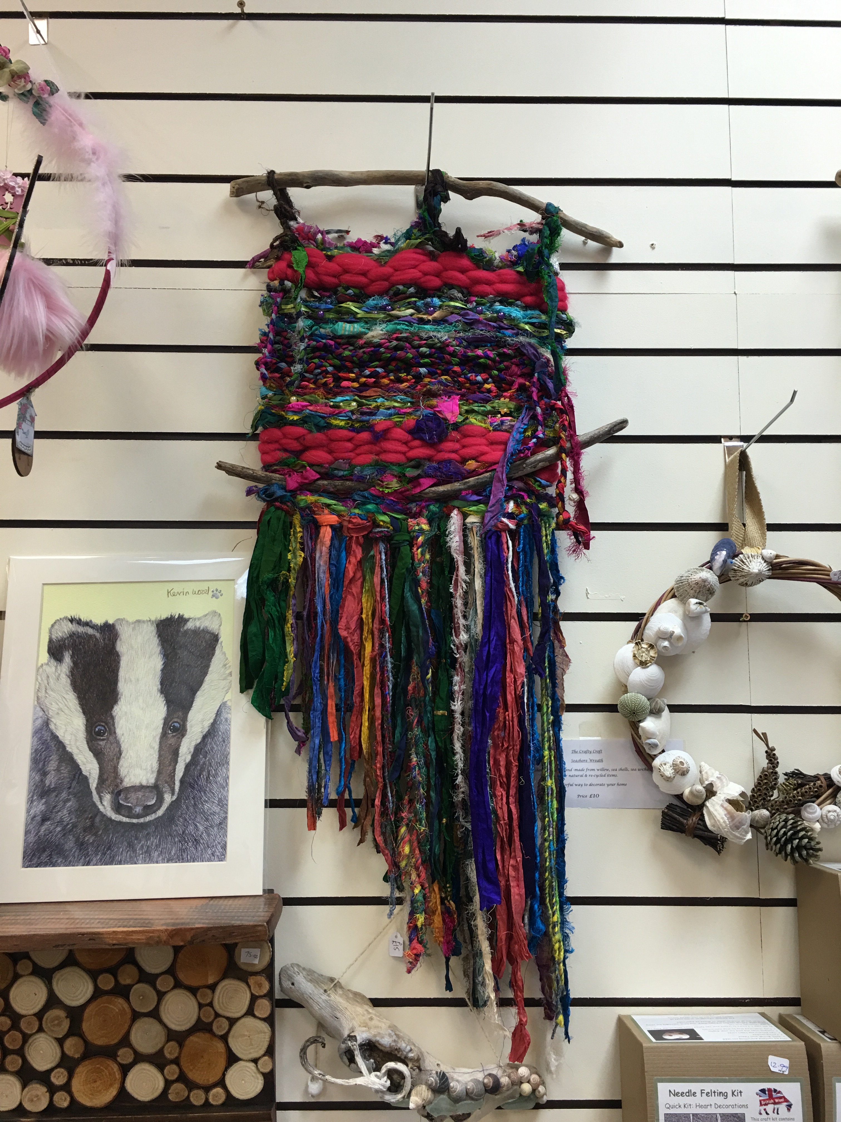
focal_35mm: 29
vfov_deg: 61.7
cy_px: 561
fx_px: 939
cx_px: 420
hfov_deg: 48.2
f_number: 2.2
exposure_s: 1/33
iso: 32
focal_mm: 4.15
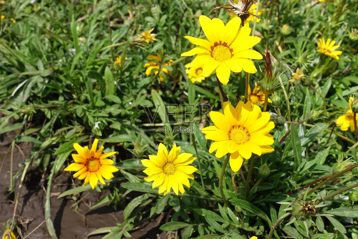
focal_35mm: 47
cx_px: 179
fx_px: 467
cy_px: 120
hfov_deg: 41.9
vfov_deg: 28.7
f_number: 5.6
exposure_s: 1/500
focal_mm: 17.06
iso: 125
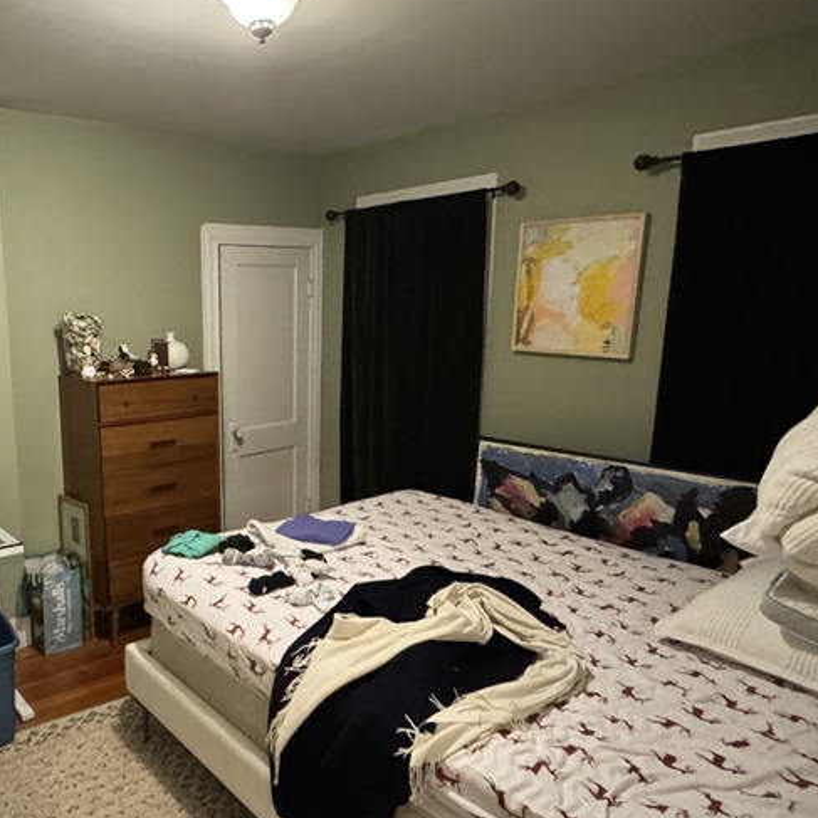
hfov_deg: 58.1
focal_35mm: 26
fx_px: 695
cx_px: 213
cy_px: 432
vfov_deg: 60.9
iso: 1250
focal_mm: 2.22
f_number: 2.2
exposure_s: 1/40
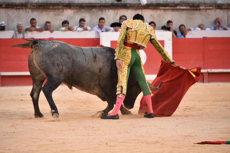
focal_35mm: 230
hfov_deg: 9.0
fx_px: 1469
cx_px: 115
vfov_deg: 6.0
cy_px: 76
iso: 12800
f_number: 5.6
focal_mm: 230
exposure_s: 1/640
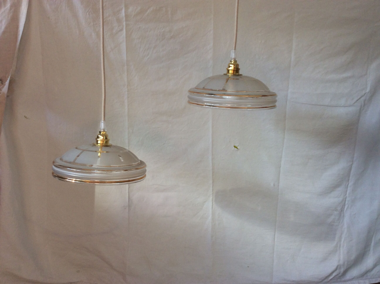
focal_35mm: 32
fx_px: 351
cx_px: 190
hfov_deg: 56.9
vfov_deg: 44.1
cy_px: 142
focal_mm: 3.3
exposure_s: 1/25
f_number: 2.4
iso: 50
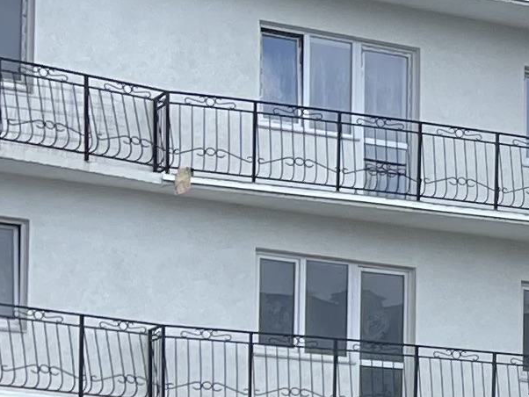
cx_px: 1347
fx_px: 2660
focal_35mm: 174
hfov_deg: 9.8
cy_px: 637
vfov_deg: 8.3
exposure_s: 1/1513
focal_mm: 5.1
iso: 32
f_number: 1.6
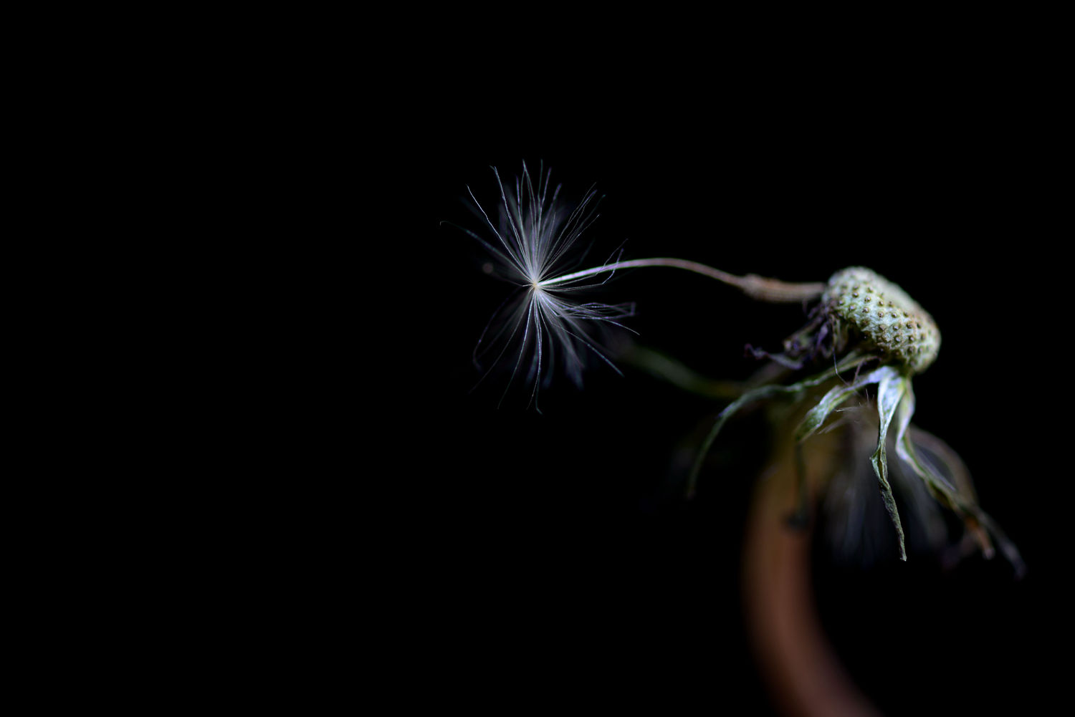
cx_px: 538
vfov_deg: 13.0
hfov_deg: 19.5
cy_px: 358
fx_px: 3136
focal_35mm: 105
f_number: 4.2
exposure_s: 1/250
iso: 160
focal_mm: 105
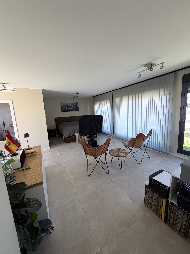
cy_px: 127
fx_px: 102
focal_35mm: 14
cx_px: 95
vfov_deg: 102.1
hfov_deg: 85.7
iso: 64
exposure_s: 1/121
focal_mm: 2.22
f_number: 2.2
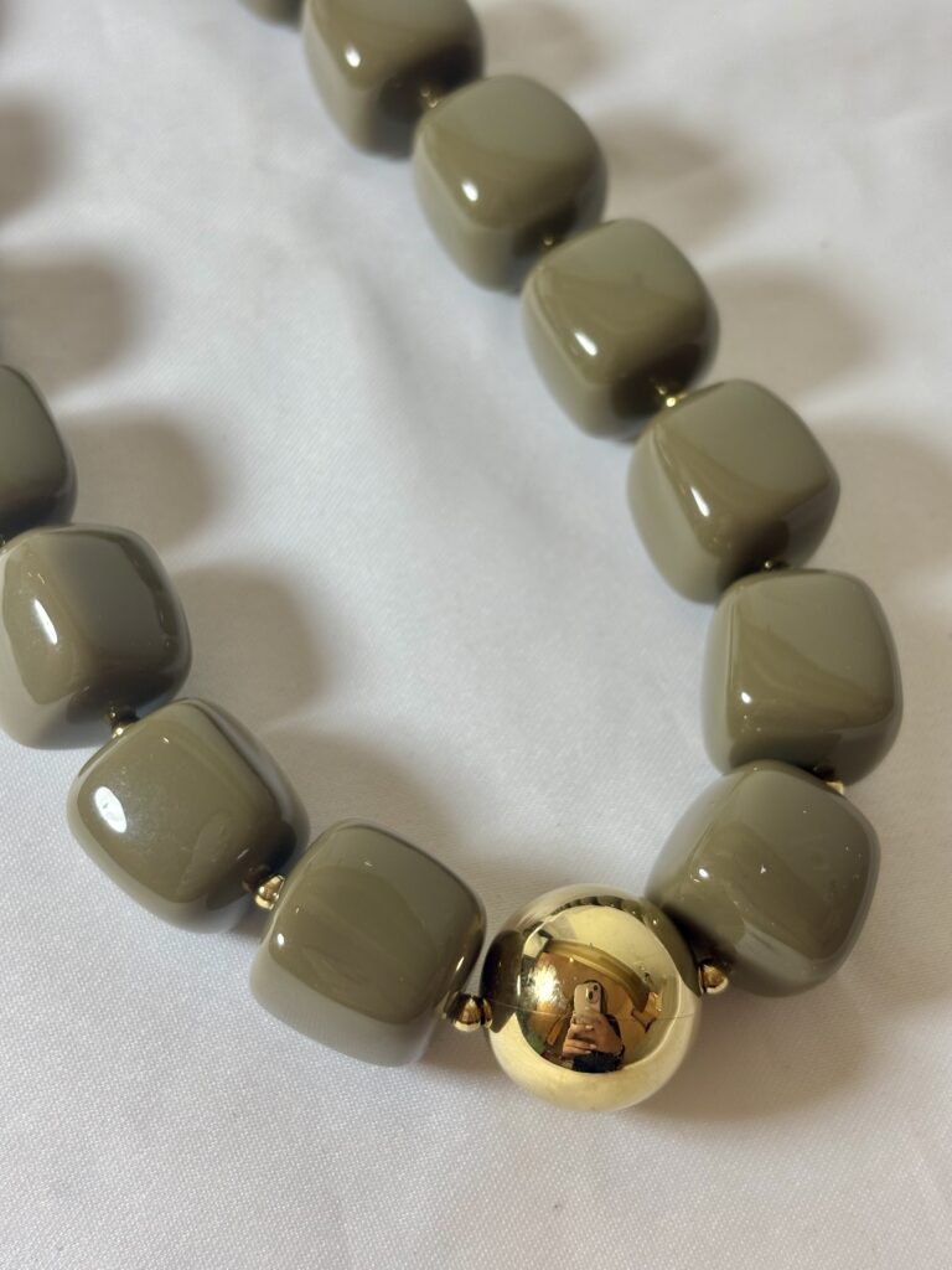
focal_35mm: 52
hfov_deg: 28.0
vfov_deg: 36.8
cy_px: 635
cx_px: 476
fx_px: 1907
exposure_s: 1/100
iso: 25
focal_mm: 5.96
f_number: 1.6
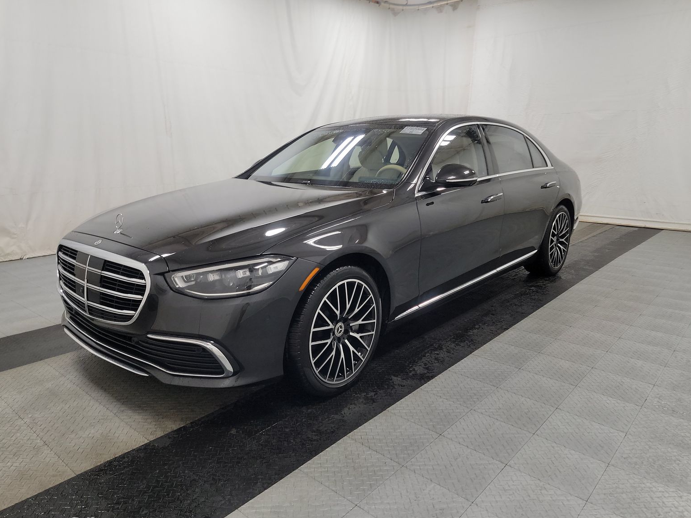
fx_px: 499
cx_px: 336
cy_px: 262
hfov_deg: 69.4
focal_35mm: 25
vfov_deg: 54.9
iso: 225
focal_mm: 6.7
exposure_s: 1/59
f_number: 1.8
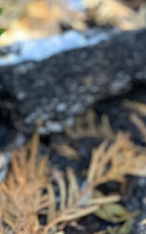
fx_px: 1496
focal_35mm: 235
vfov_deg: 8.8
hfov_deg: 5.5
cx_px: -112
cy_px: -64
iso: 125
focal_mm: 6
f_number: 2.4
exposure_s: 1/60
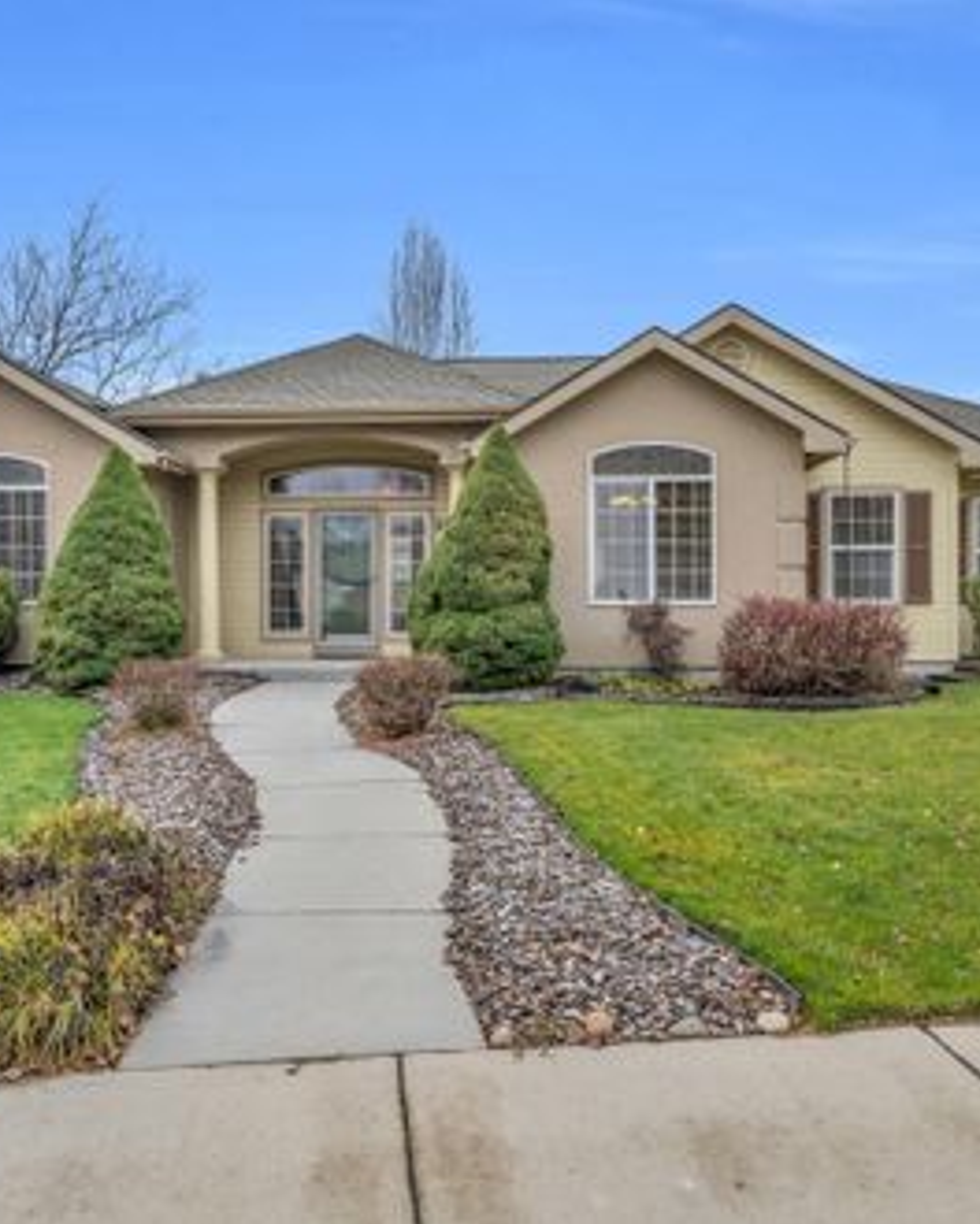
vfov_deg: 62.7
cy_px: 614
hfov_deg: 52.0
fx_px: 1005
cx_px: 457
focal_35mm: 28
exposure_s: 1/80
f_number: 9
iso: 100
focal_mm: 19.5
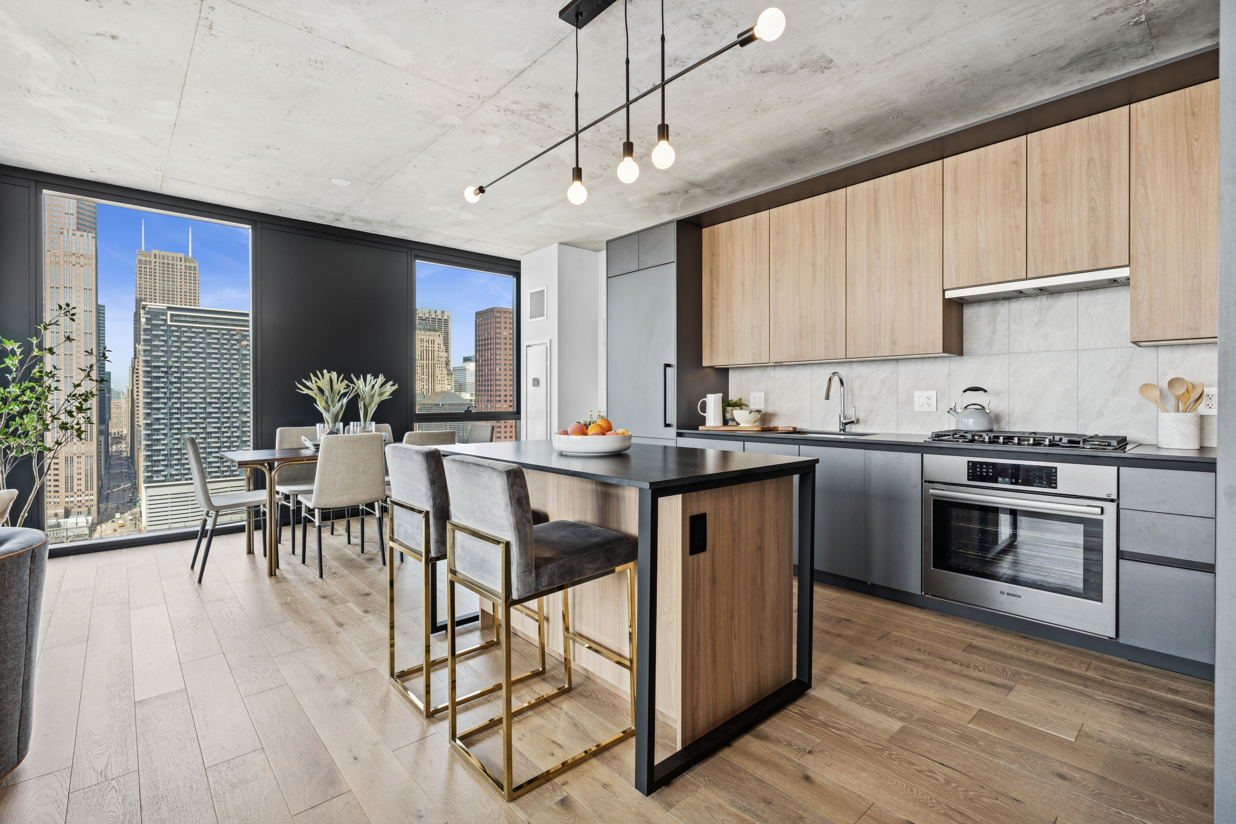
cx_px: 618
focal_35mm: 16
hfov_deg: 96.7
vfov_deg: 73.7
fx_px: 549
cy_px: 412
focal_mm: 16
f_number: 8
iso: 320
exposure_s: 1/60
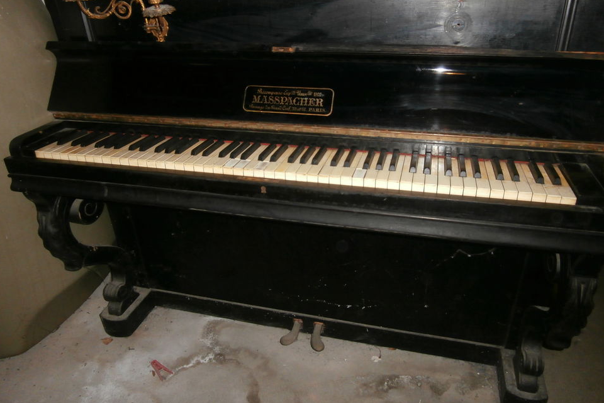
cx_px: 306
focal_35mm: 26
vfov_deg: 49.4
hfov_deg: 69.4
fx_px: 436
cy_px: 178
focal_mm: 4.2
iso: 200
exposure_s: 1/30
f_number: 3
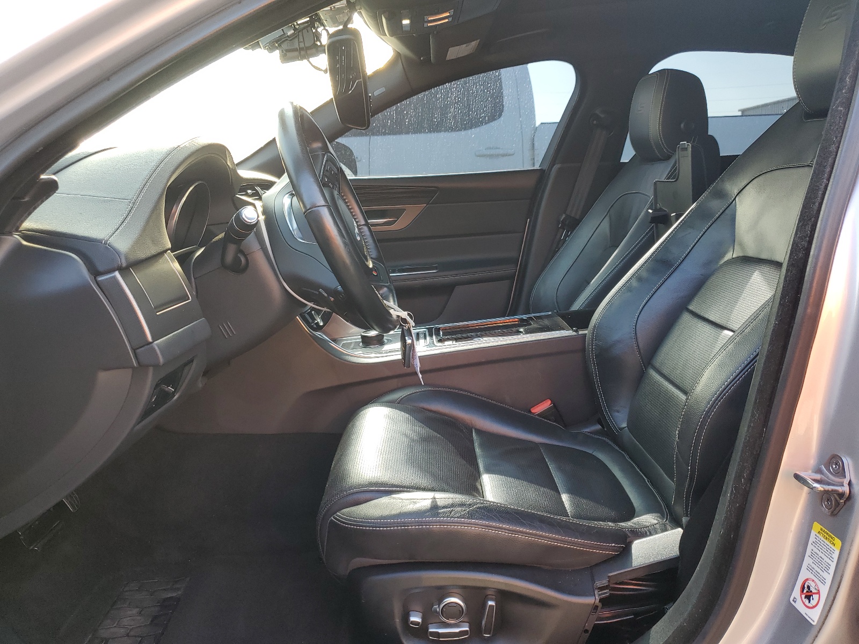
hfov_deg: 67.3
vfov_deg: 53.1
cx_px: 430
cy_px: 322
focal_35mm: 26
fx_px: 645
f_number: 1.5
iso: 50
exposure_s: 1/161
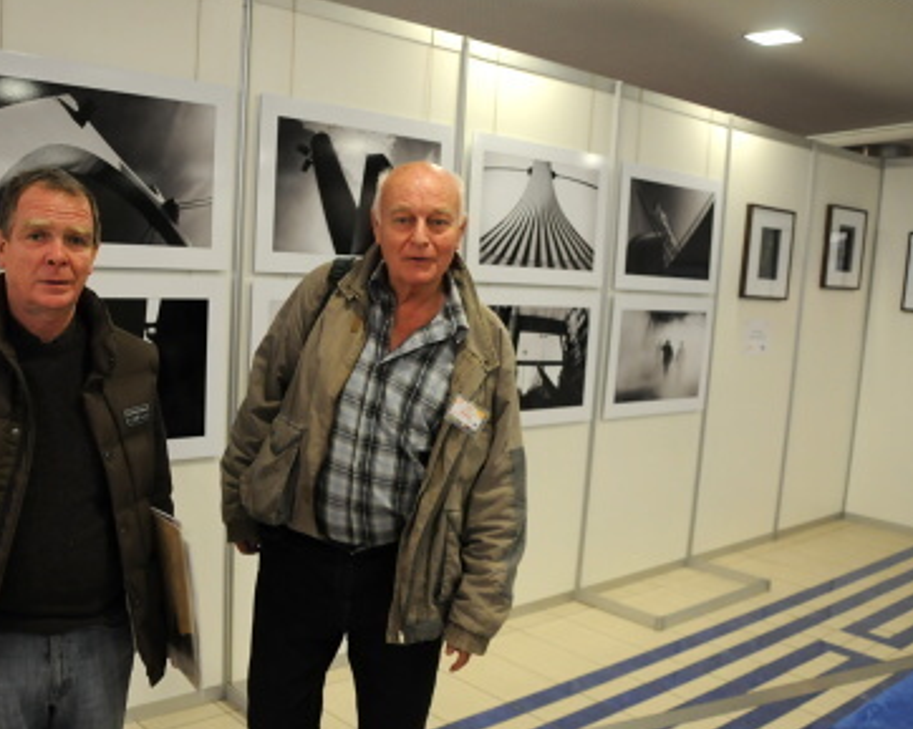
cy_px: 406
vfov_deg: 42.1
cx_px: 371
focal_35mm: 35
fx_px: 945
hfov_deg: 51.3
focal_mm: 18
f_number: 5
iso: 800
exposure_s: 1/30
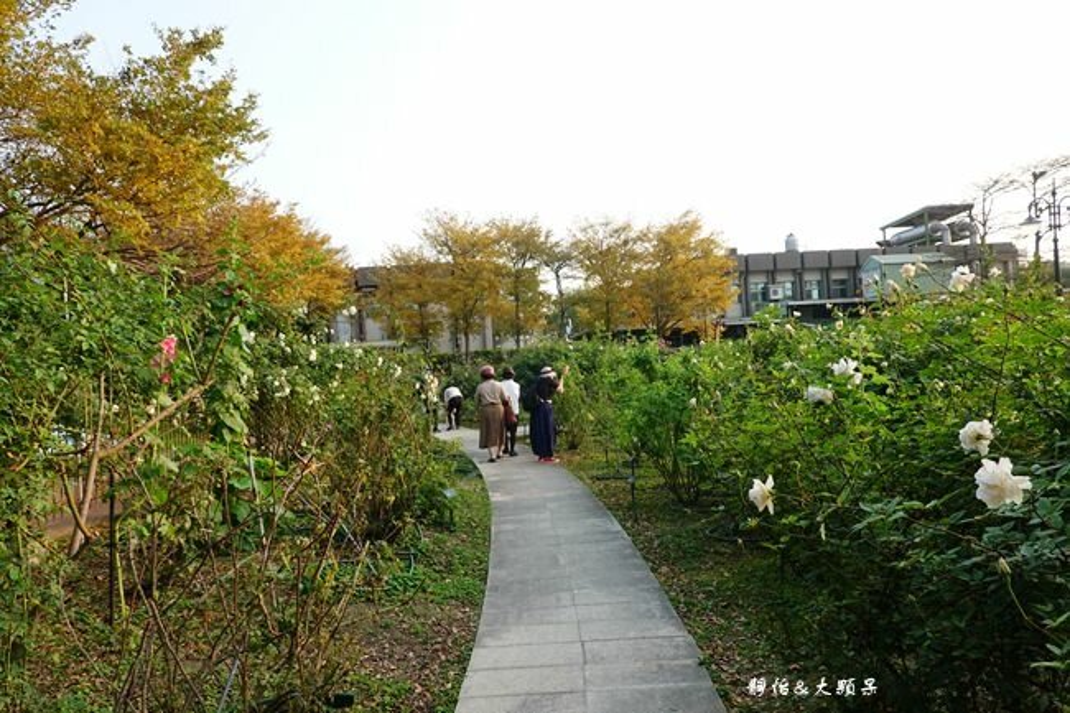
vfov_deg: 53.1
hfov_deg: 73.8
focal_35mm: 24
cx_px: 535
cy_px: 356
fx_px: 713
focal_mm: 9
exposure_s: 1/200
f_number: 3.5
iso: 125
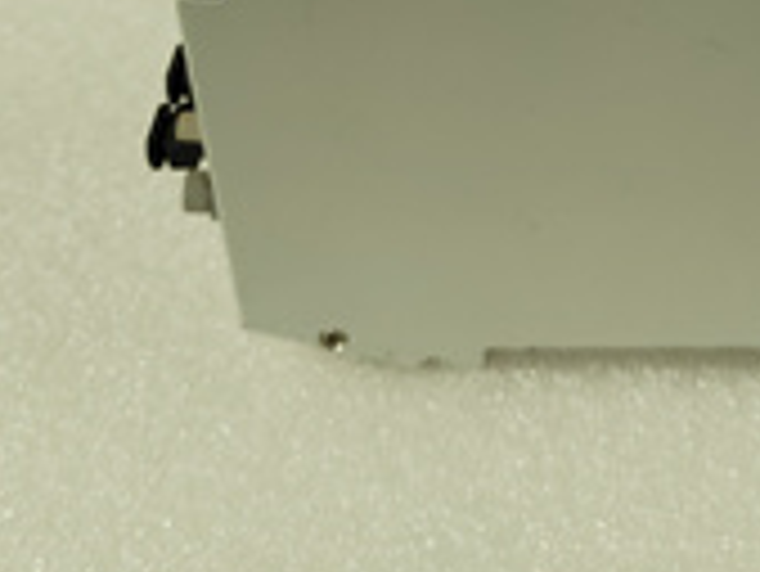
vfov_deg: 19.6
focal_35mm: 68
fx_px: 1494
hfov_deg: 28.1
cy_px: -214
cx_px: 580
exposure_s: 1/120
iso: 2500
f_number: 1.9
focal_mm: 5.52
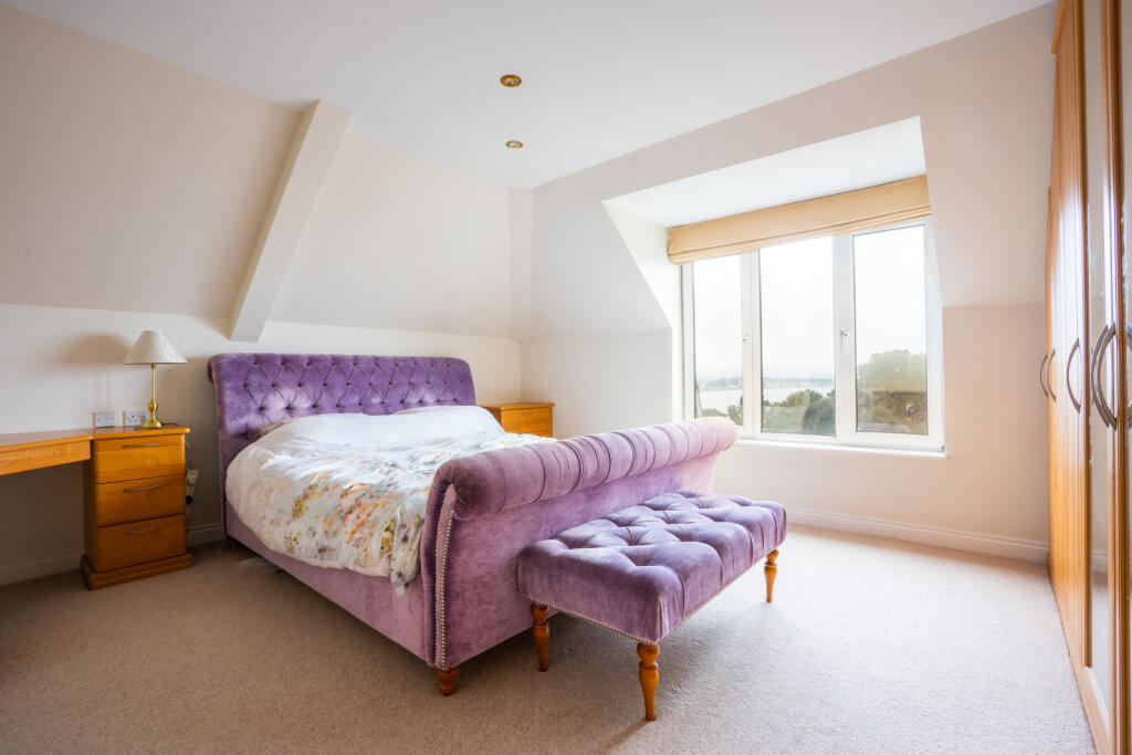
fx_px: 503
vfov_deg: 73.8
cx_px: 566
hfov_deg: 96.7
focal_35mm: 16
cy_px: 378
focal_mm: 16
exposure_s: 1/60
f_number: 11
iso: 800
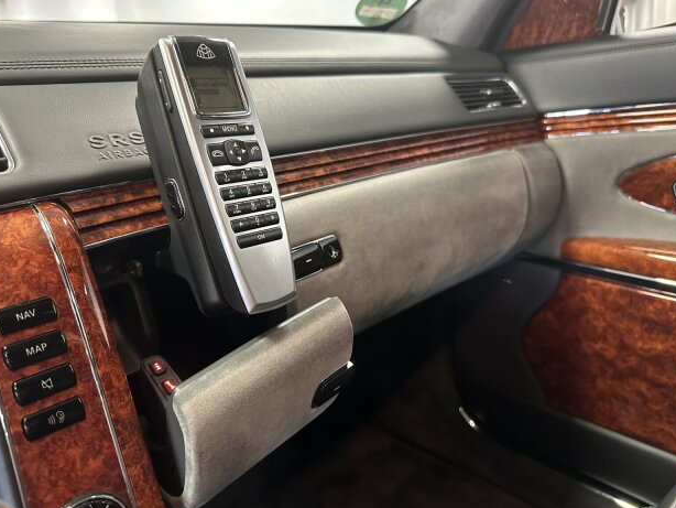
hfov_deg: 69.4
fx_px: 488
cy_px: 256
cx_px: 338
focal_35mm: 25
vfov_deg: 54.9
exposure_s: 1/40
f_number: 1.78
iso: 800
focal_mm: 6.86
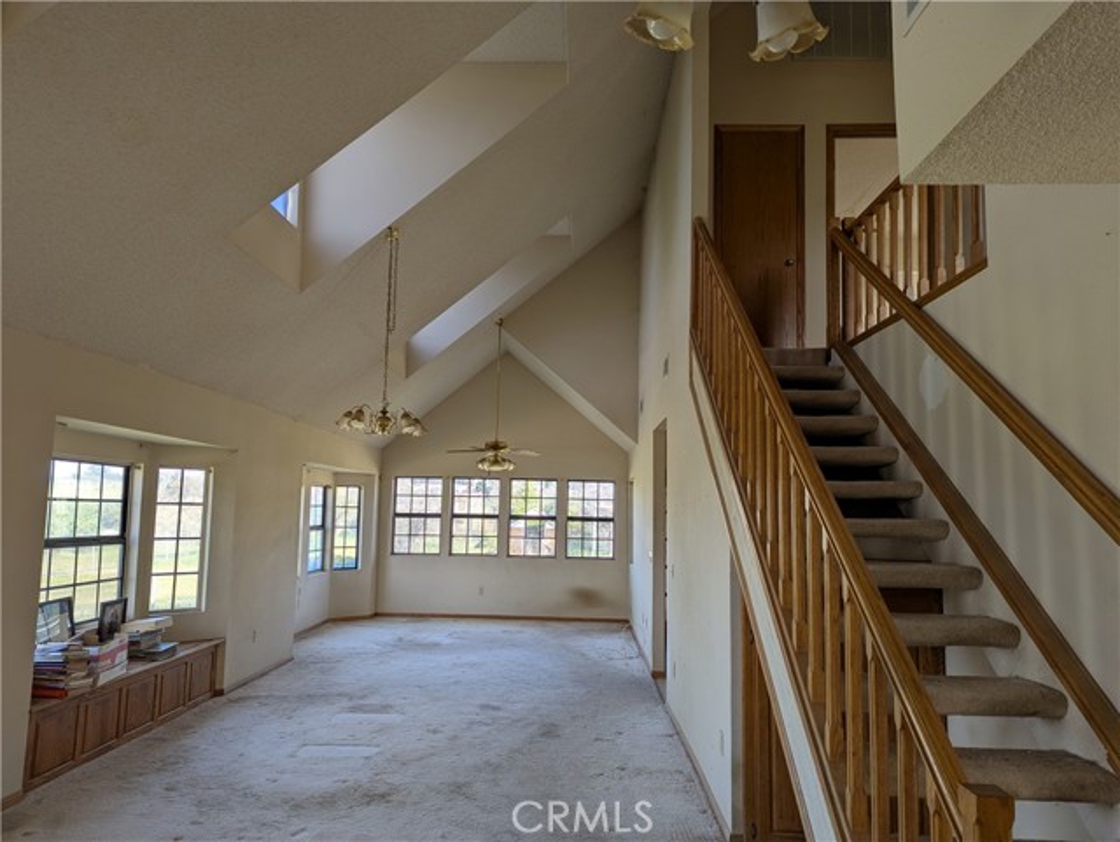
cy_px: 421
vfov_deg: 56.9
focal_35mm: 24
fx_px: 777
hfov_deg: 71.6
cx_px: 560
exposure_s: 1/240
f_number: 1.85
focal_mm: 6.81
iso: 39
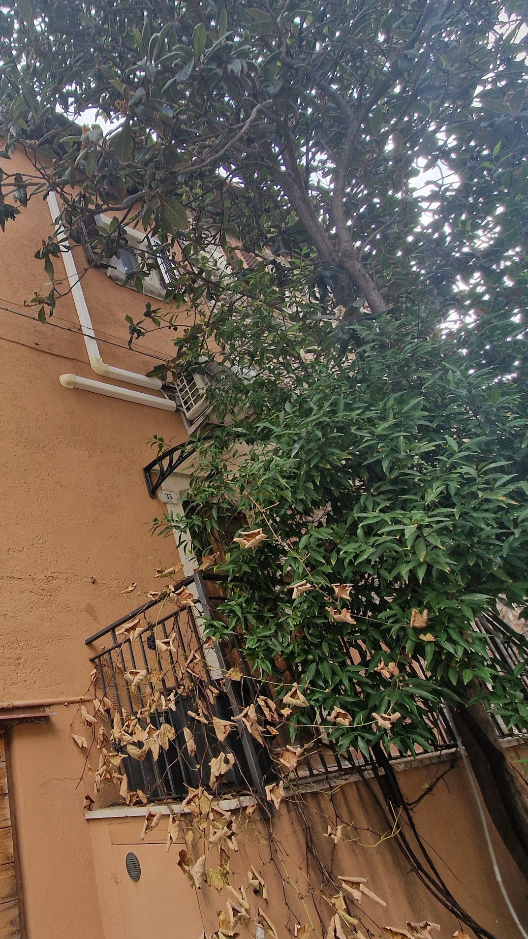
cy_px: 513
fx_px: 473
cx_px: 70
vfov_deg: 89.3
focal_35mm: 19
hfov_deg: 52.5
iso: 50
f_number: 2.2
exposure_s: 1/430
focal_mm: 2.2
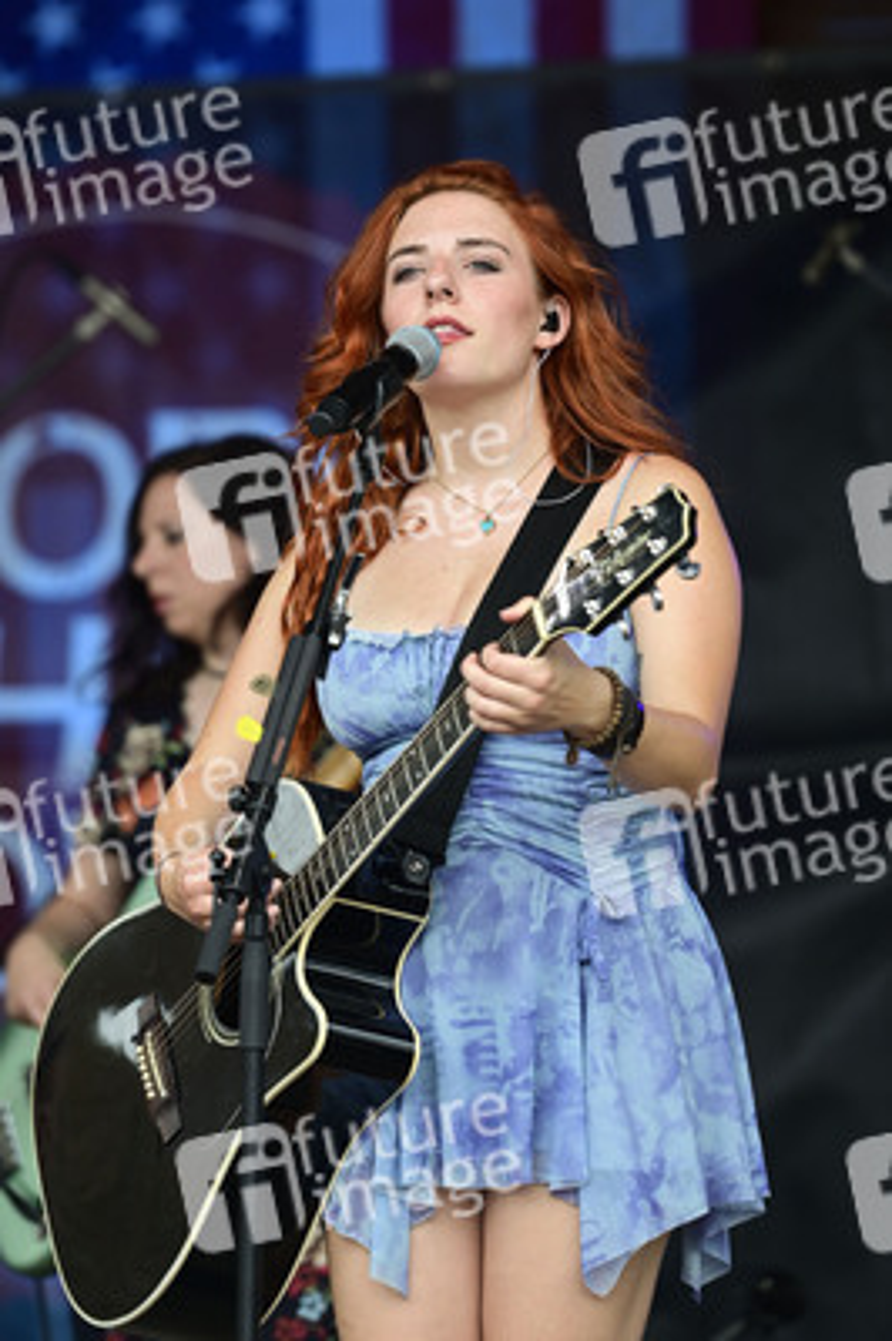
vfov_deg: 10.8
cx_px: 446
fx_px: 7073
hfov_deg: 7.2
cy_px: 670
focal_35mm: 190
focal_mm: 190
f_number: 2.8
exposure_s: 1/500
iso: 400
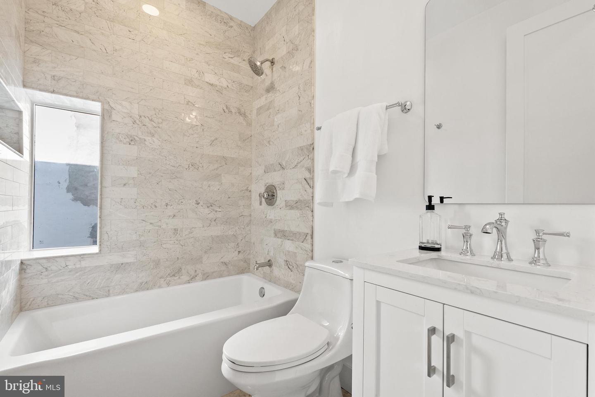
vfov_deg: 73.8
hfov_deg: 96.7
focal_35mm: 16
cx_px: 298
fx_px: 265
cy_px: 198
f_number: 8
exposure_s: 1/25
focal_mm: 16
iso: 800
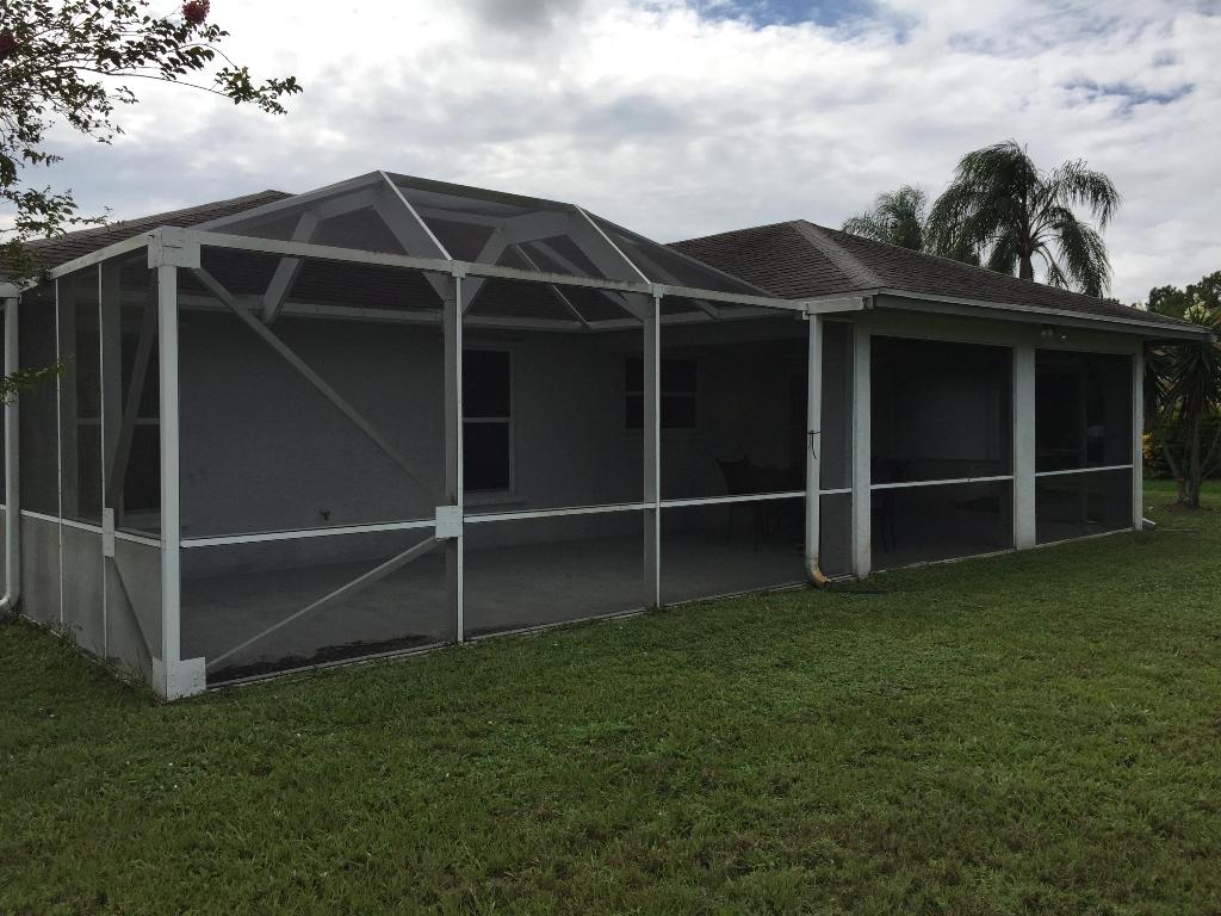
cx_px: 610
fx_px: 1023
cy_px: 458
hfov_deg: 61.7
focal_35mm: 29
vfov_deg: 48.2
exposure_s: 1/3300
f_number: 2.2
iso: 32
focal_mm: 4.15
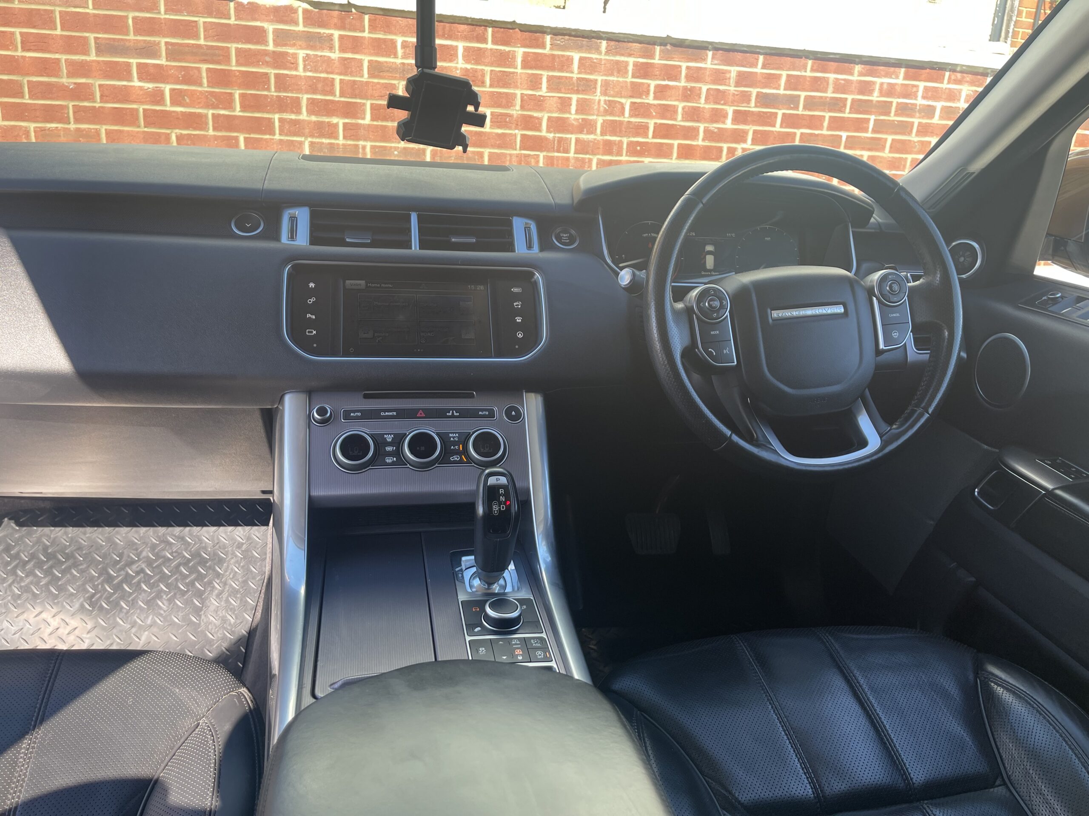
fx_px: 786
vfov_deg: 54.9
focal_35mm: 25
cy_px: 408
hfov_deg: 69.4
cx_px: 544
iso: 32
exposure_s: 1/202
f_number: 1.6
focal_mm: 5.1
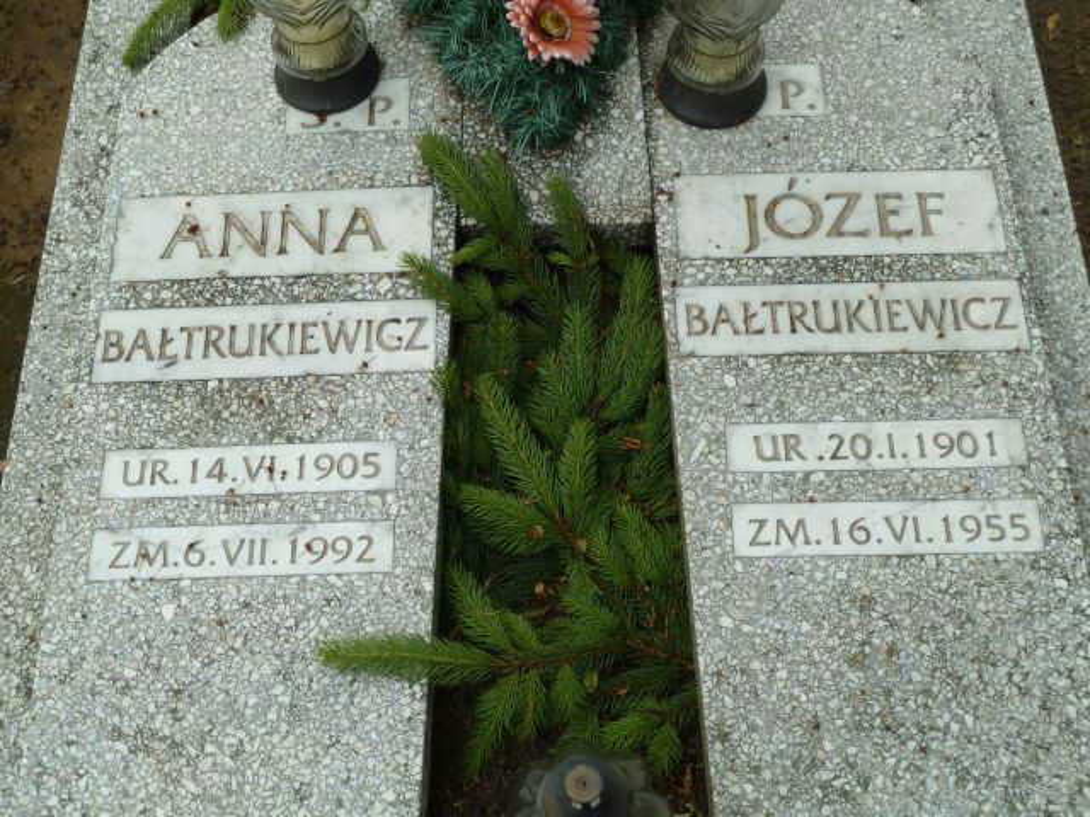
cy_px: 408
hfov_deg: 42.9
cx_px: 545
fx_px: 1385
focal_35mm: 44
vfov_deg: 32.9
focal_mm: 7.3
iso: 80
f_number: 4
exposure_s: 1/125
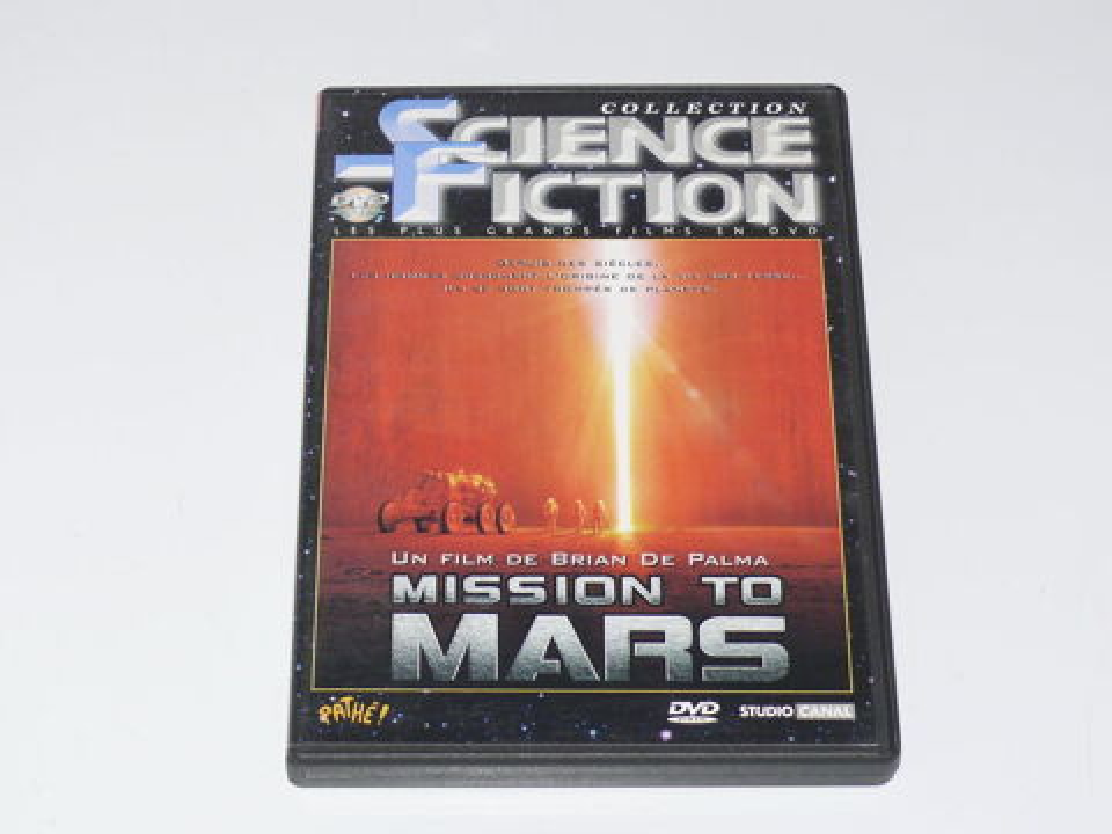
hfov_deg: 22.0
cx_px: 556
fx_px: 2859
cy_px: 417
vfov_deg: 16.6
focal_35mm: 89
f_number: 3.2
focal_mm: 13.8
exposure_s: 1/30
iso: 100
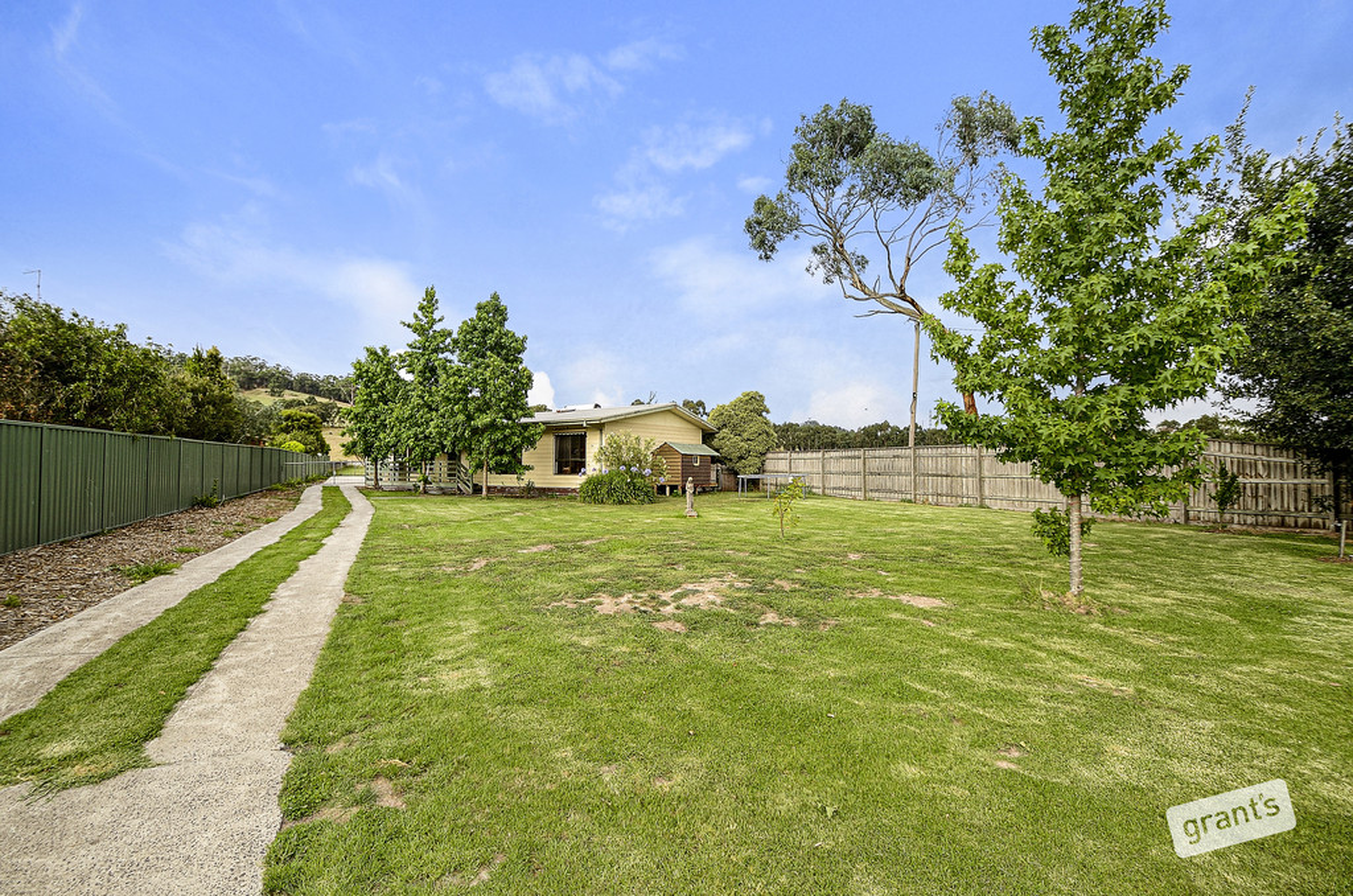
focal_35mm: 15
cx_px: 676
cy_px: 448
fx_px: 563
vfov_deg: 77.1
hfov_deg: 100.5
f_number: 8
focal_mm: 10
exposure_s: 1/40
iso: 100
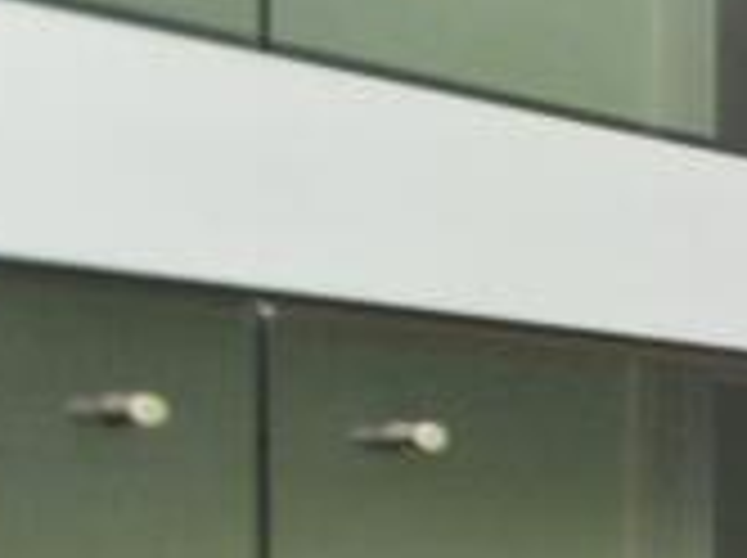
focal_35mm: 89
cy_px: 556
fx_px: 1918
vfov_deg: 16.2
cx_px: 2020
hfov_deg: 12.9
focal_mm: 10
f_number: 5
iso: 200
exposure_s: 1/60
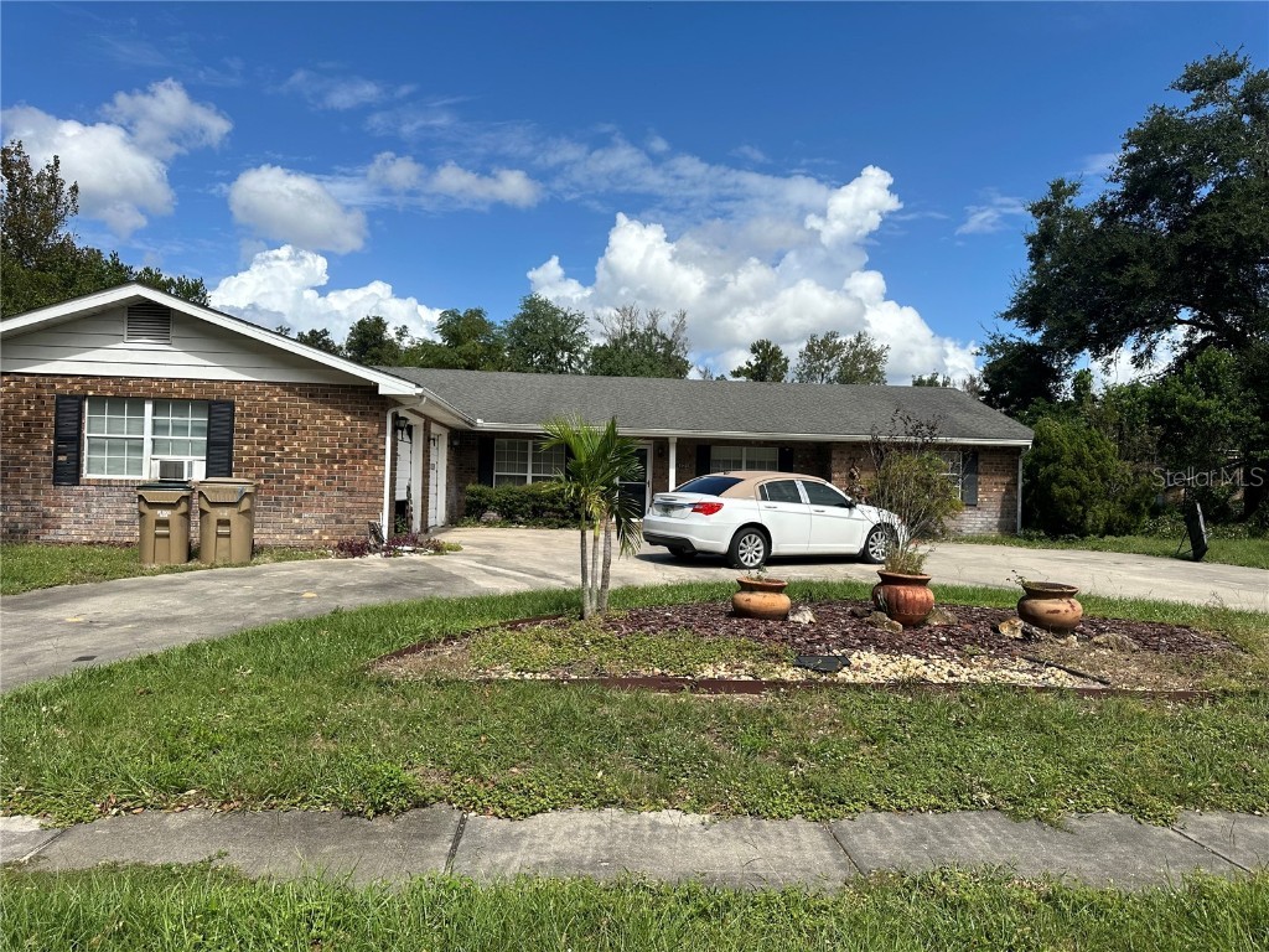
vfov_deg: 56.8
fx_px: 880
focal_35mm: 24
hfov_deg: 71.6
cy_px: 476
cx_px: 634
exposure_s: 1/4184
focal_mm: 6.86
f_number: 1.78
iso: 80
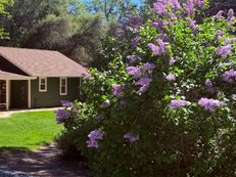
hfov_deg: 34.8
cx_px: 25
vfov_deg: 28.0
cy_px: 72
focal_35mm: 52
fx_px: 354
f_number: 1.78
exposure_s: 1/2169
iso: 80
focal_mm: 6.76
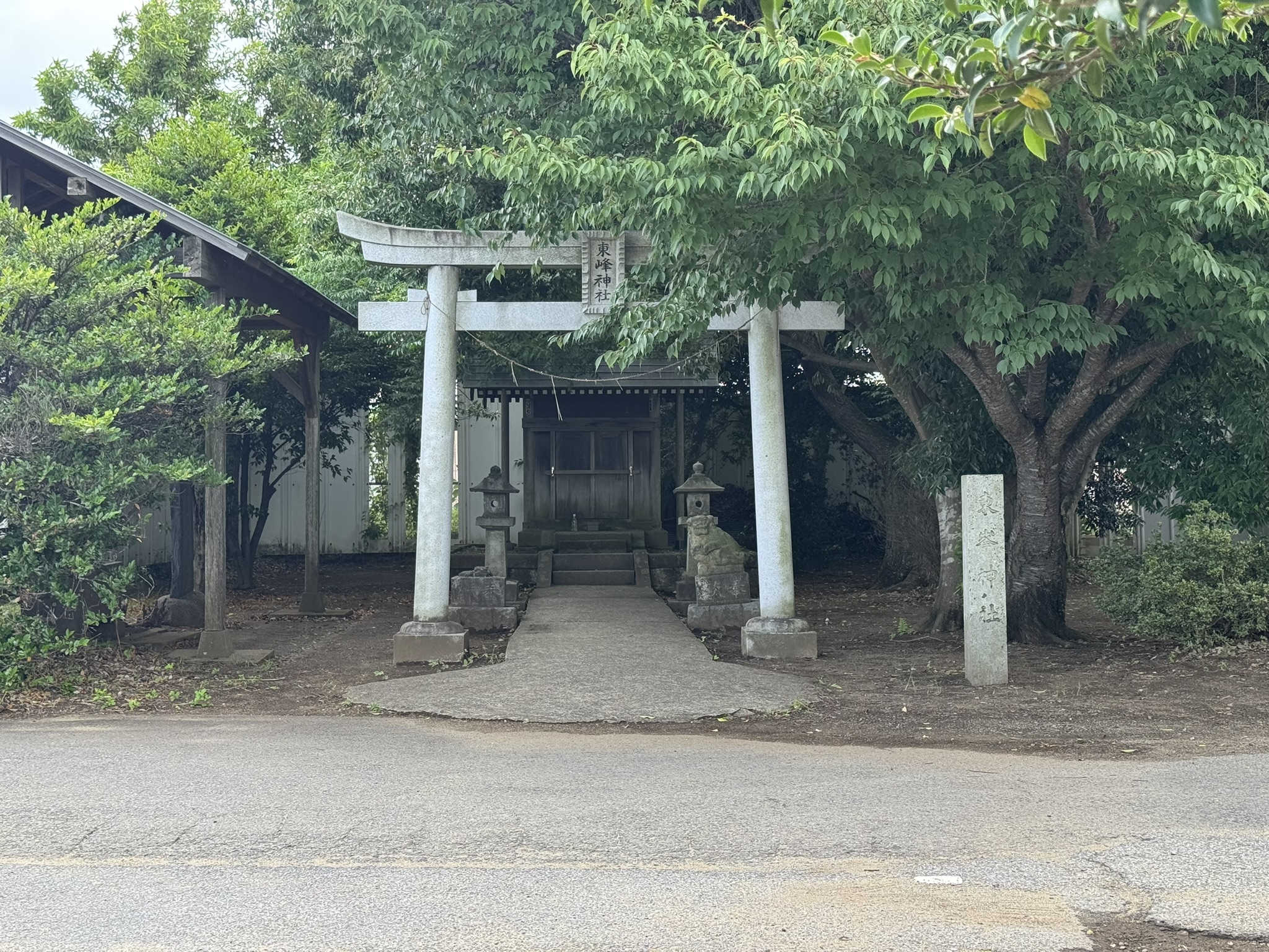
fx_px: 1760
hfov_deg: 39.7
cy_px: 476
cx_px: 634
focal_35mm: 48
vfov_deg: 30.3
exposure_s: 1/231
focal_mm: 6.76
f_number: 1.78
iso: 64
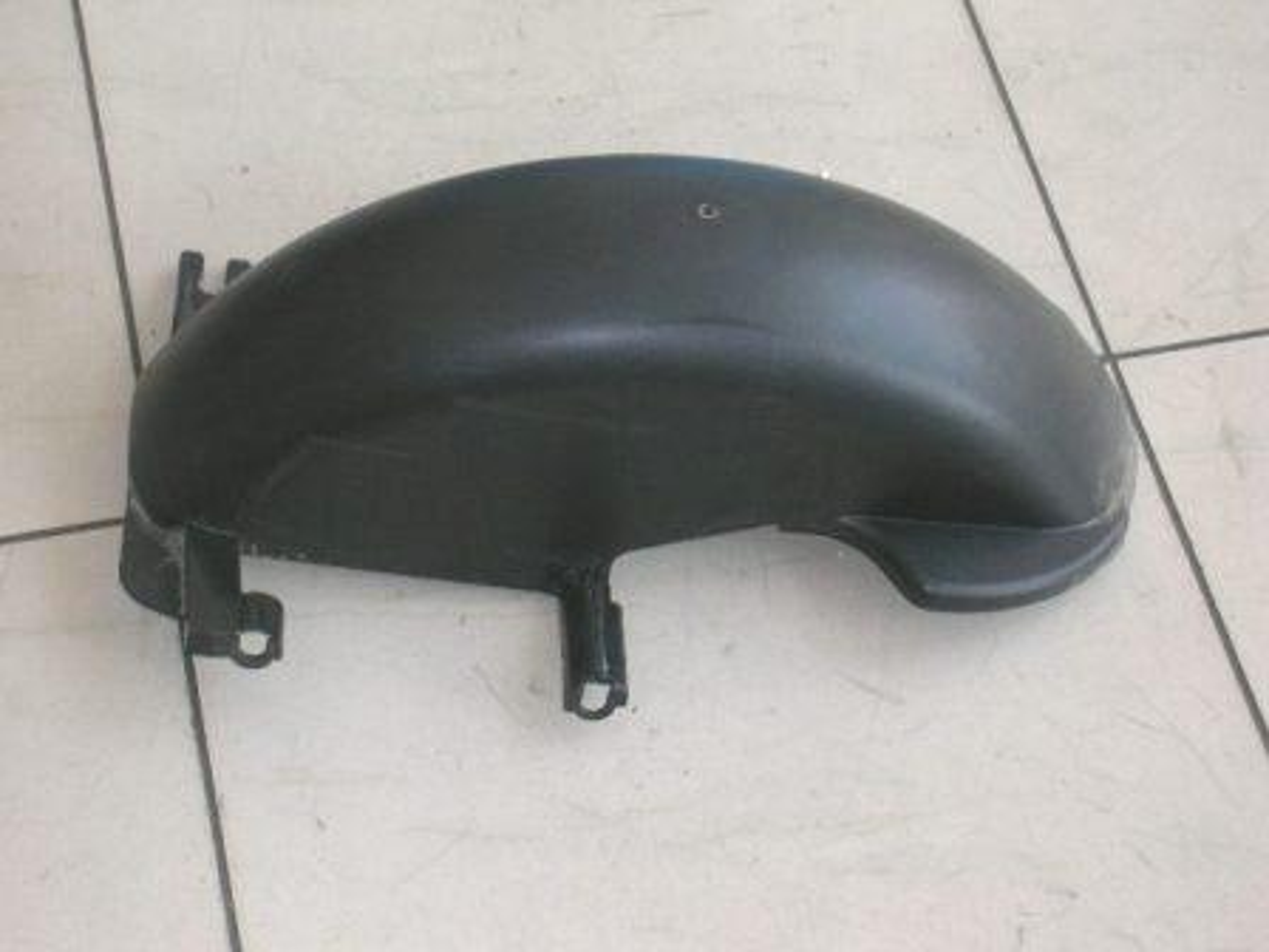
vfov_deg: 17.0
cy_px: 476
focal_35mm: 87
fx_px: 3189
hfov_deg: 22.5
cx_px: 634
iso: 50
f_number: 4.4
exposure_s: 1/30
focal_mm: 14.5
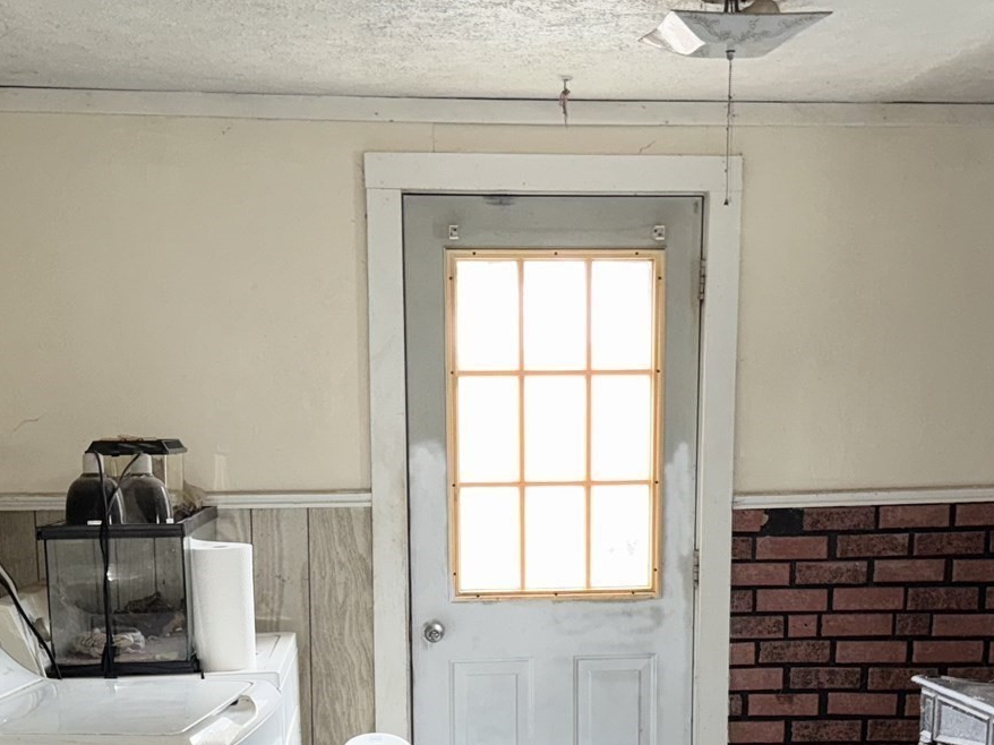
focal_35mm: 56
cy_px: 669
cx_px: 511
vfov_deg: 25.3
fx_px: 1608
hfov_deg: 34.4
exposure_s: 1/14
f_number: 1.78
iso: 125
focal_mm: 6.76
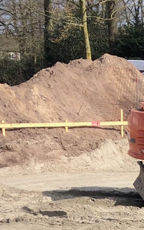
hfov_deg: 9.9
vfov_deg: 15.9
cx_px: 290
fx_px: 772
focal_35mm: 123
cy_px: 318
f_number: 1.8
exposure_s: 1/1412
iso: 20
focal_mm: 4
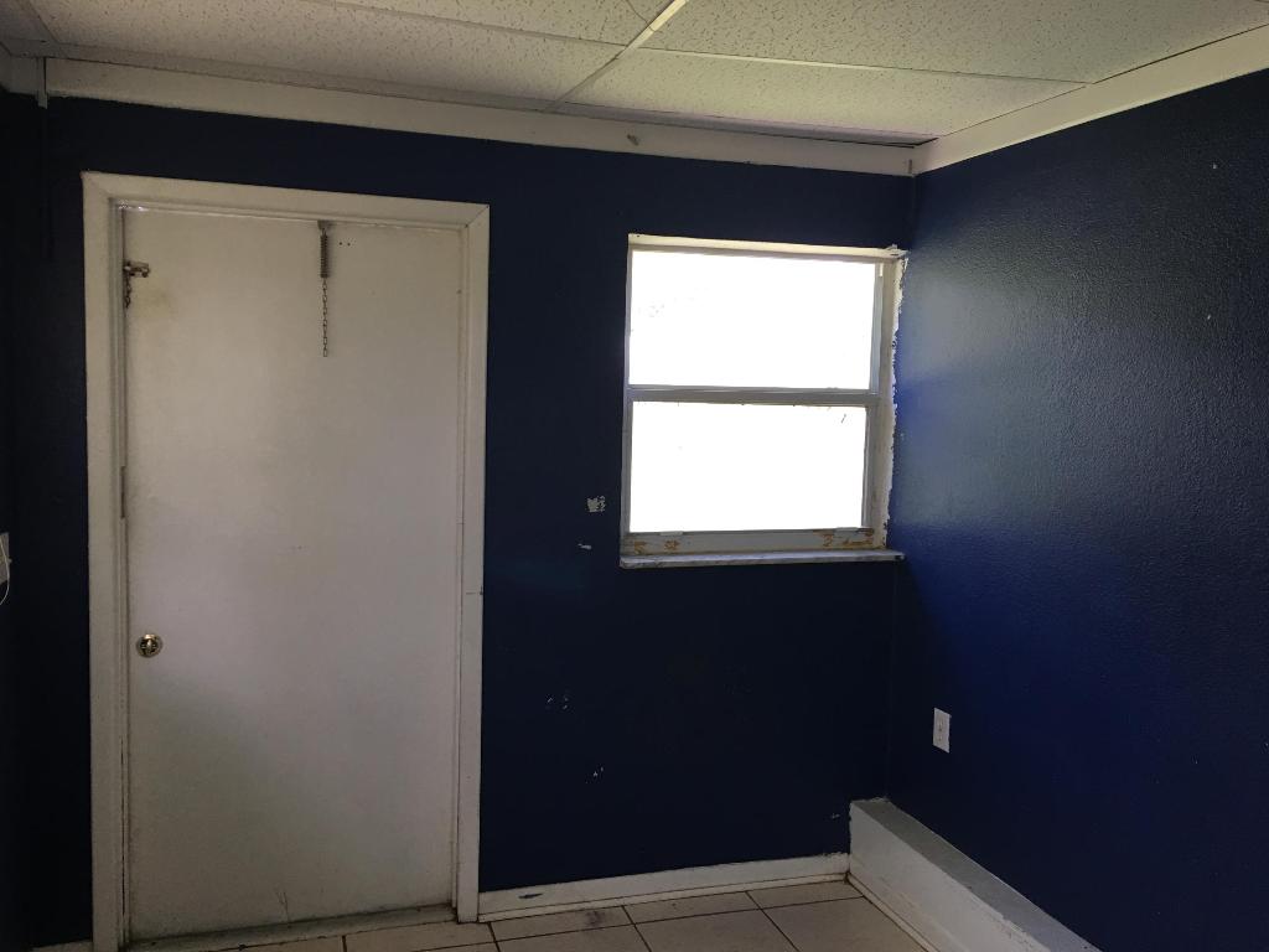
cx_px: 634
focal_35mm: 29
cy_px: 476
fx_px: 1063
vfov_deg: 48.2
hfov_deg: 61.7
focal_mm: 4.15
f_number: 2.2
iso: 32
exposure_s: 1/30
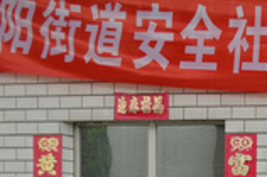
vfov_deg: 11.5
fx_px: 845
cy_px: 264
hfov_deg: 17.1
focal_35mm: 114
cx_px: 330
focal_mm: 24
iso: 400
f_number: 4.2
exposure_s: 1/80
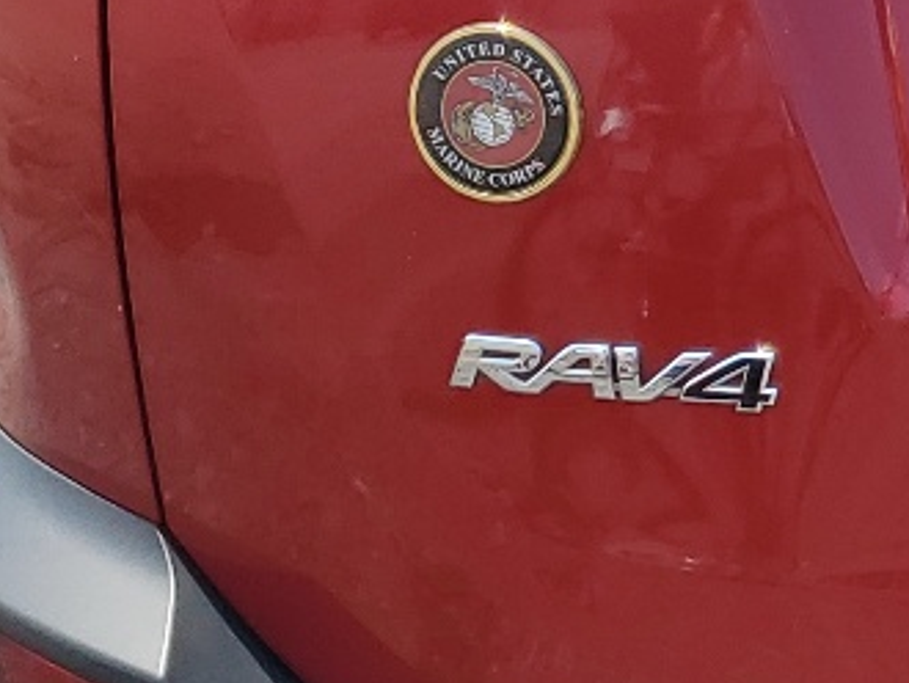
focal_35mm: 126
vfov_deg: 11.6
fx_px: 3311
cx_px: 1452
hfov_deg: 14.4
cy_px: -55
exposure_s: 1/2500
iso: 50
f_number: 1.5
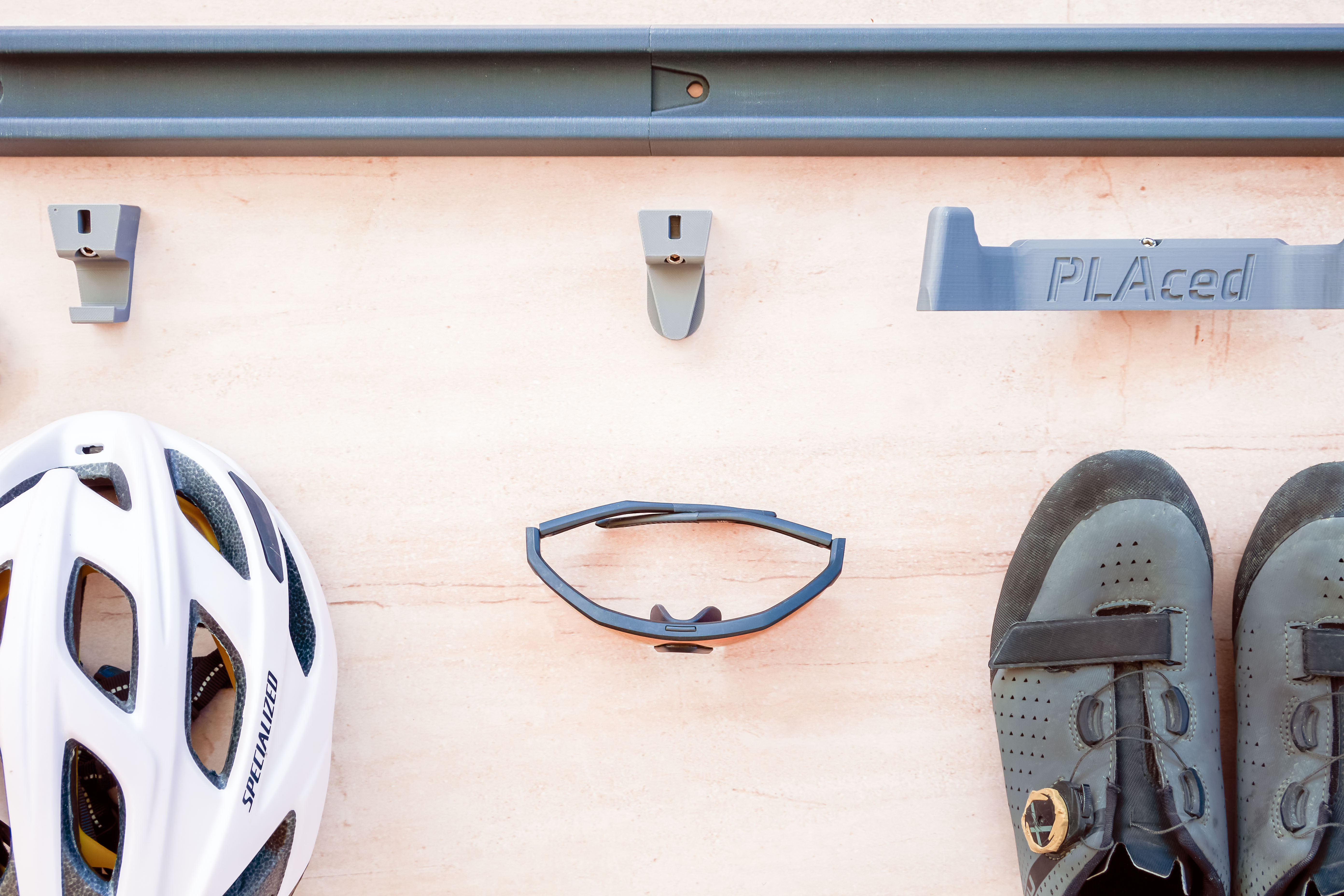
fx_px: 1960
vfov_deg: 25.8
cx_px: 672
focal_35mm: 52
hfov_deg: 37.9
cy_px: 448
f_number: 8
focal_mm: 35
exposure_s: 1/20
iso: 100
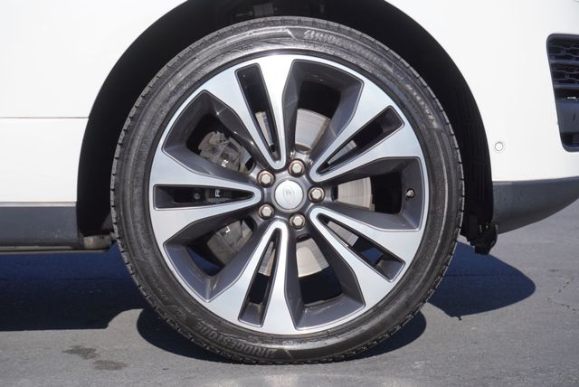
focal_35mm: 75
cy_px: 194
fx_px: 1207
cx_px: 290
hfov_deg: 27.0
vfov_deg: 18.2
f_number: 8
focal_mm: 50
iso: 100
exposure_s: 1/320
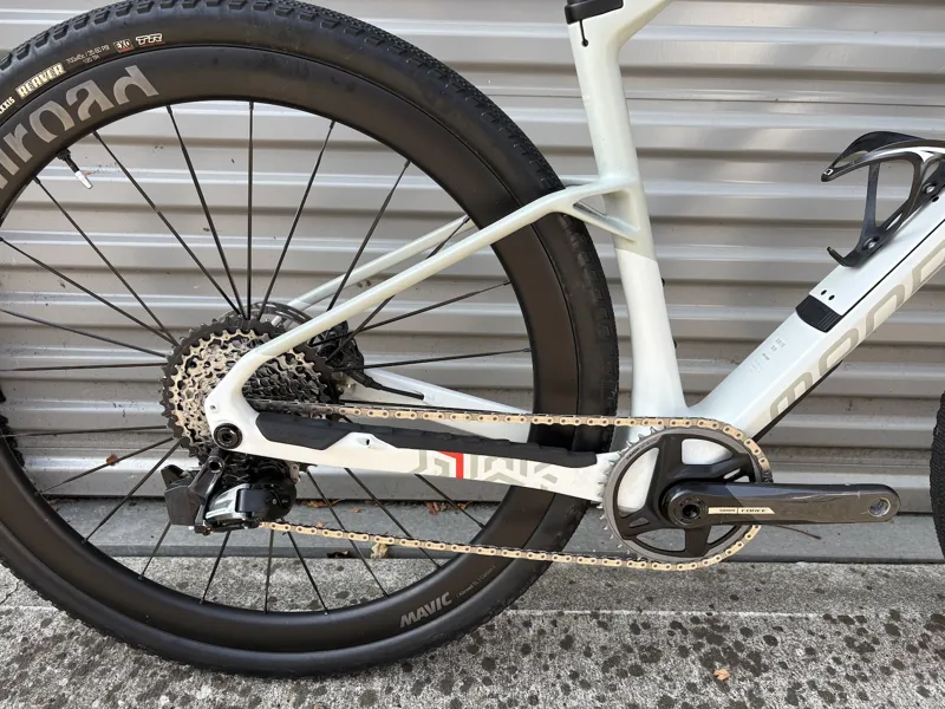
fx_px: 710
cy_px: 354
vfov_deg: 53.1
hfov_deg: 67.3
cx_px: 472
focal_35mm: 26
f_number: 1.6
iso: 50
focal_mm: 5.96
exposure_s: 1/612
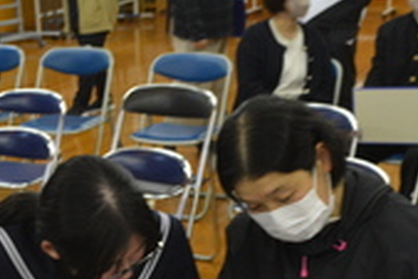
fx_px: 906
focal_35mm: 78
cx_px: 162
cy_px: 279
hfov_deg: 25.9
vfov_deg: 17.1
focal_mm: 22
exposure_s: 1/60
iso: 1100
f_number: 4
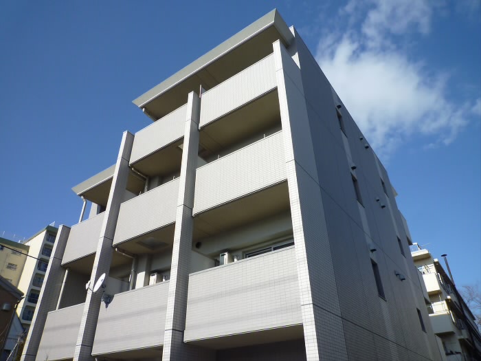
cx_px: 240
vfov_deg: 54.9
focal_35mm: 25
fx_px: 347
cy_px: 180
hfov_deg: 69.4
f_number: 4
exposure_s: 1/640
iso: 80
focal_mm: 4.4
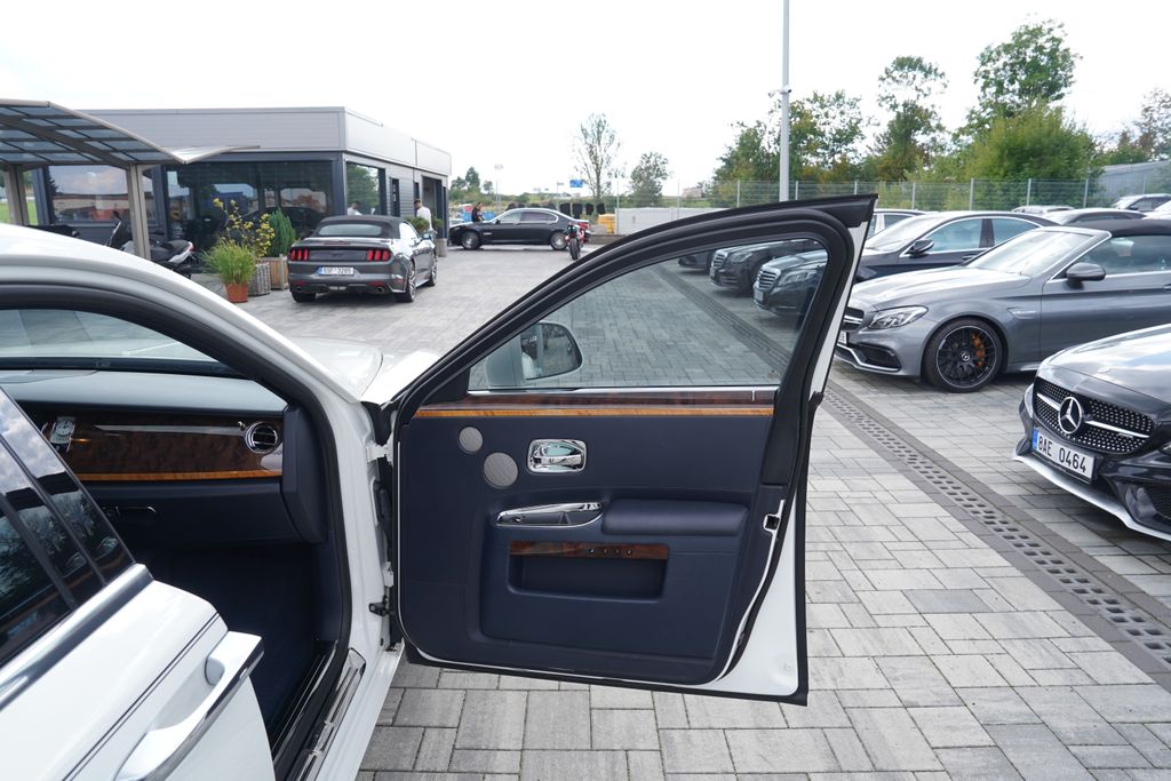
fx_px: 781
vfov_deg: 53.1
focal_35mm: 24
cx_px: 586
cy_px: 390
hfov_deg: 73.7
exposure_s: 1/100
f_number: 6.3
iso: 100
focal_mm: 24
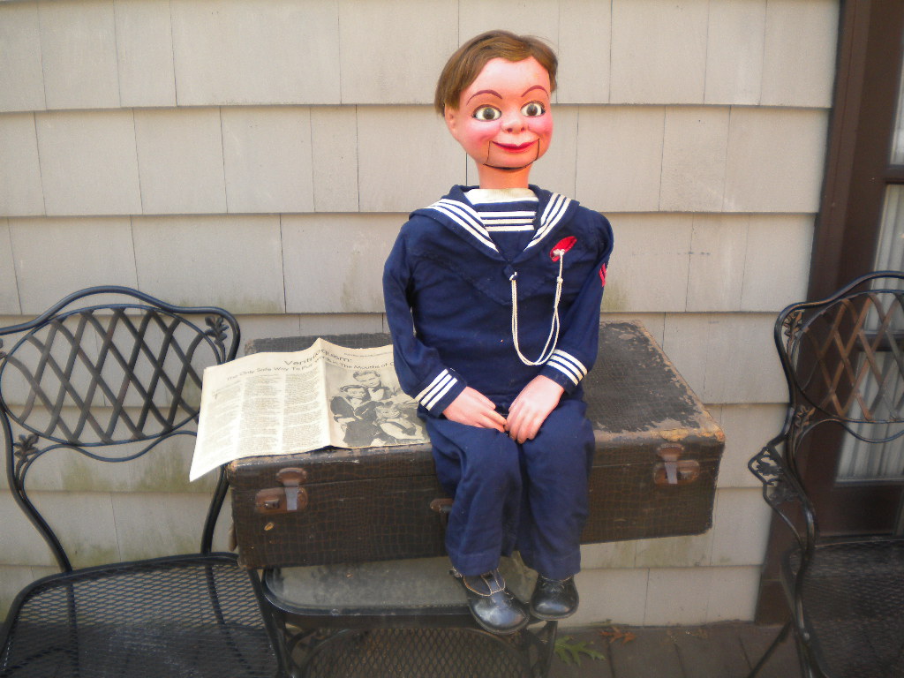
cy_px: 339
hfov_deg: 52.6
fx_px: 914
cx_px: 452
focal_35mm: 35
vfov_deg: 40.7
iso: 113
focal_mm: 6.3
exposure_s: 1/63
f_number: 3.1
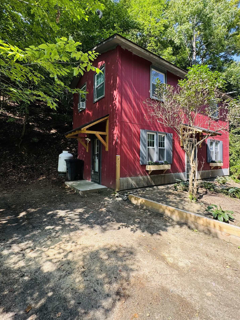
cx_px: 118
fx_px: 157
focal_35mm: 17
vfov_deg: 90.9
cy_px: 151
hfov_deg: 74.7
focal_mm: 2.22
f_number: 2.2
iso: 40
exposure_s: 1/384
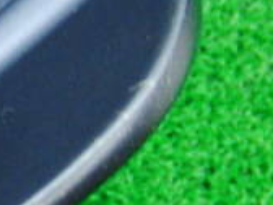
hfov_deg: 12.6
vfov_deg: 10.5
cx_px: -231
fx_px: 1112
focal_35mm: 141
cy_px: 140
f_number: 3.6
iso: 400
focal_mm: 6.42
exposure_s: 1/15
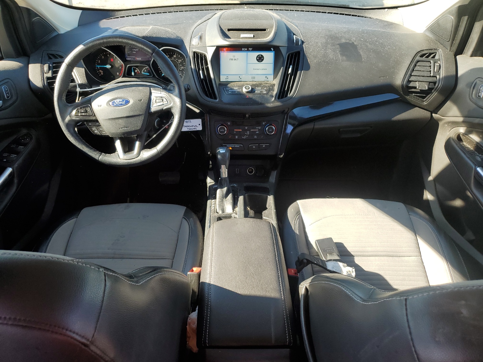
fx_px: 363
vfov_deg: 53.1
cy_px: 181
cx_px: 242
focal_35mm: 26
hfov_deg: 67.3
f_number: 1.5
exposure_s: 1/303
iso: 50
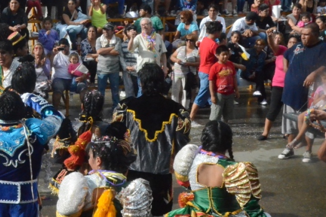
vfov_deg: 17.8
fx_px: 689
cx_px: 19
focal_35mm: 76
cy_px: 172
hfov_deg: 25.6
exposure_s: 1/1600
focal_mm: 26
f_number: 20
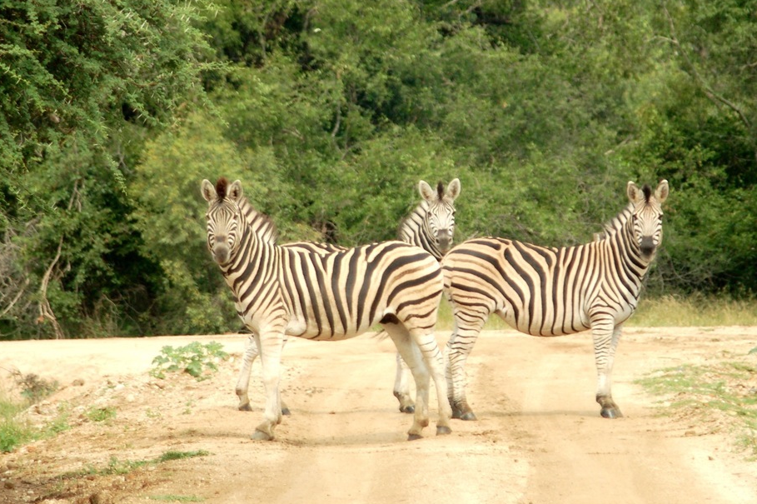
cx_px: 409
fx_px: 8112
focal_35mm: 386
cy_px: 184
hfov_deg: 5.3
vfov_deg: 3.6
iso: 400
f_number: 5.6
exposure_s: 1/640
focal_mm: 200
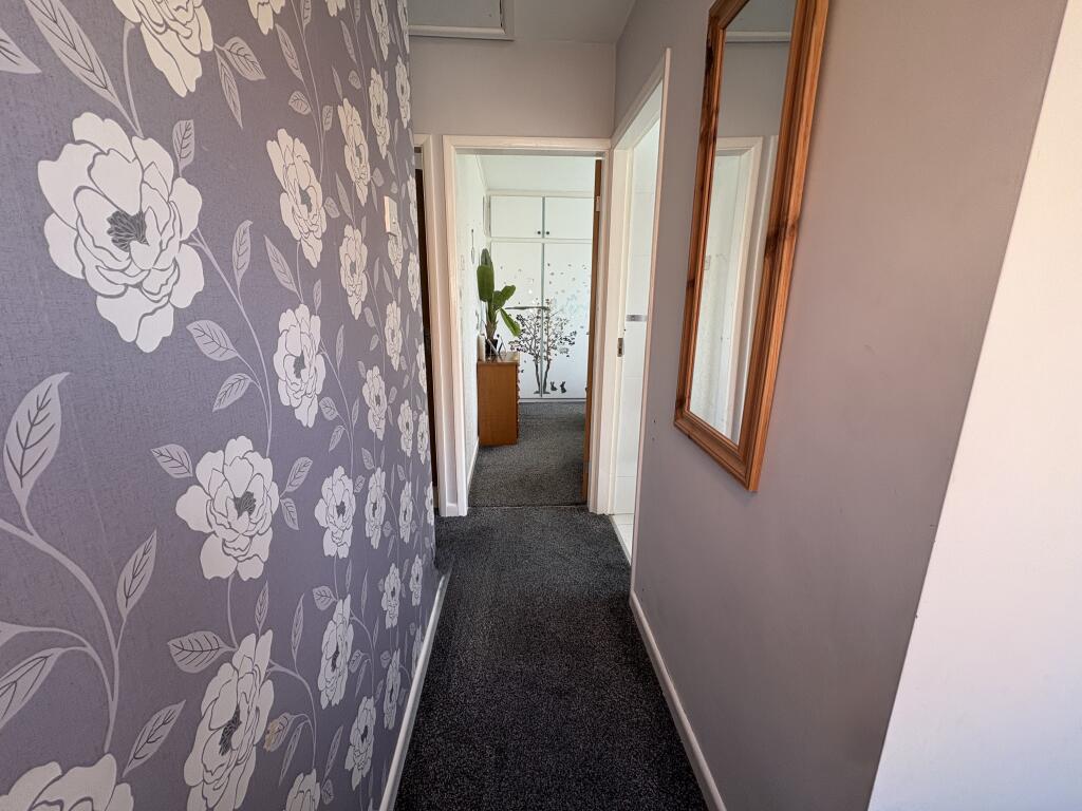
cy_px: 406
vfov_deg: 85.7
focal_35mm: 14
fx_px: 438
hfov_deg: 102.1
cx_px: 541
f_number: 2.2
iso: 125
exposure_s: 1/100
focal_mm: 2.22
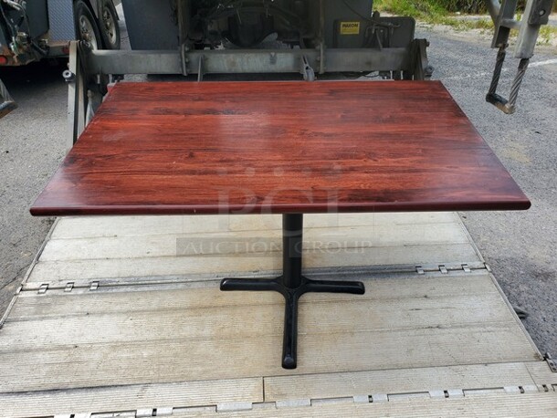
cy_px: 209
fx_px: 419
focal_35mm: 26
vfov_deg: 53.1
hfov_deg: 67.3
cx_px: 278
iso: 50
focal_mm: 4.3
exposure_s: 1/732
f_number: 2.4
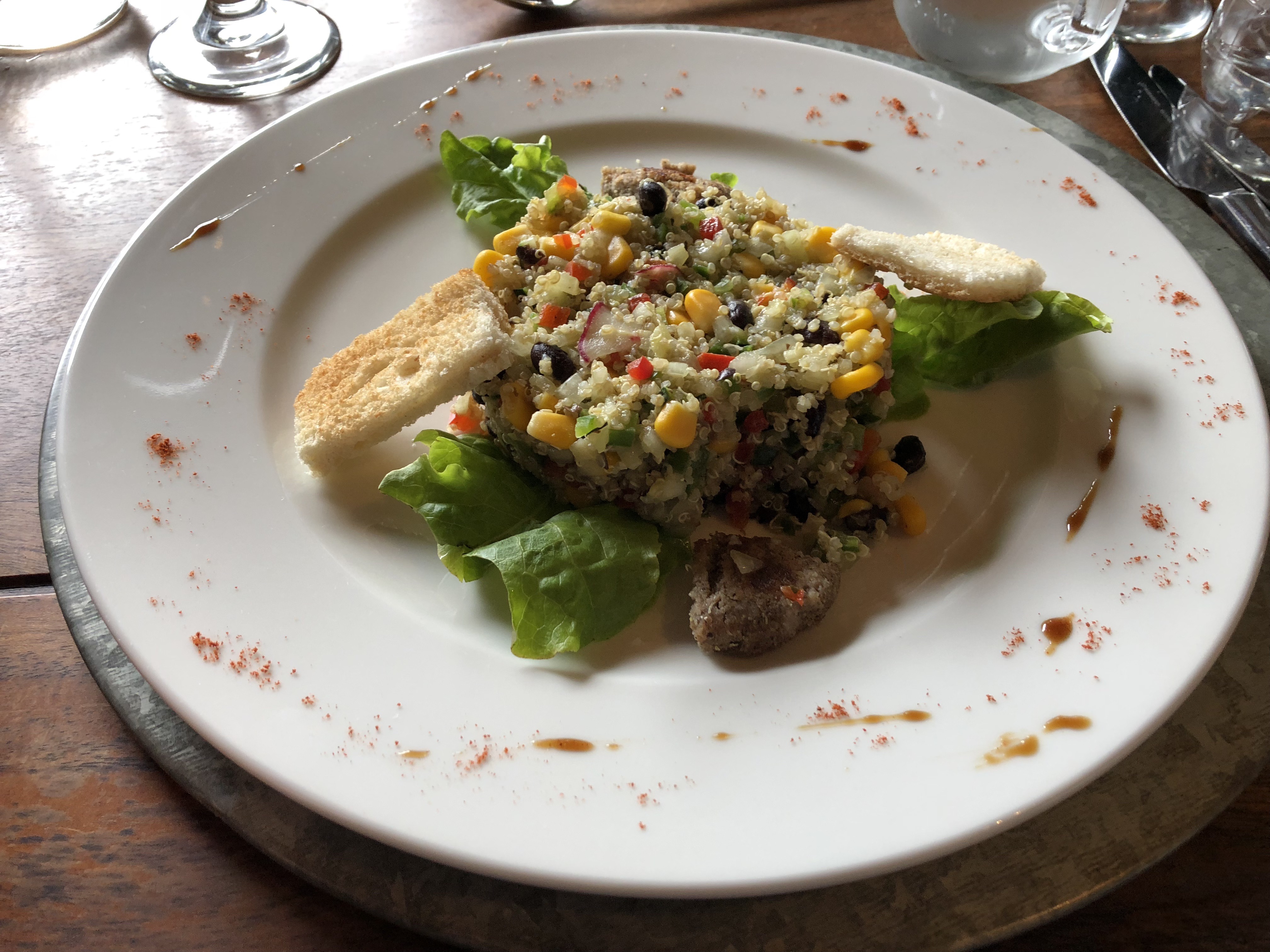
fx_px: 1027
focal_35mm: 28
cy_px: 476
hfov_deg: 63.4
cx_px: 635
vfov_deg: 49.7
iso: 20
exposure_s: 1/40
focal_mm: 3.99
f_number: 1.8
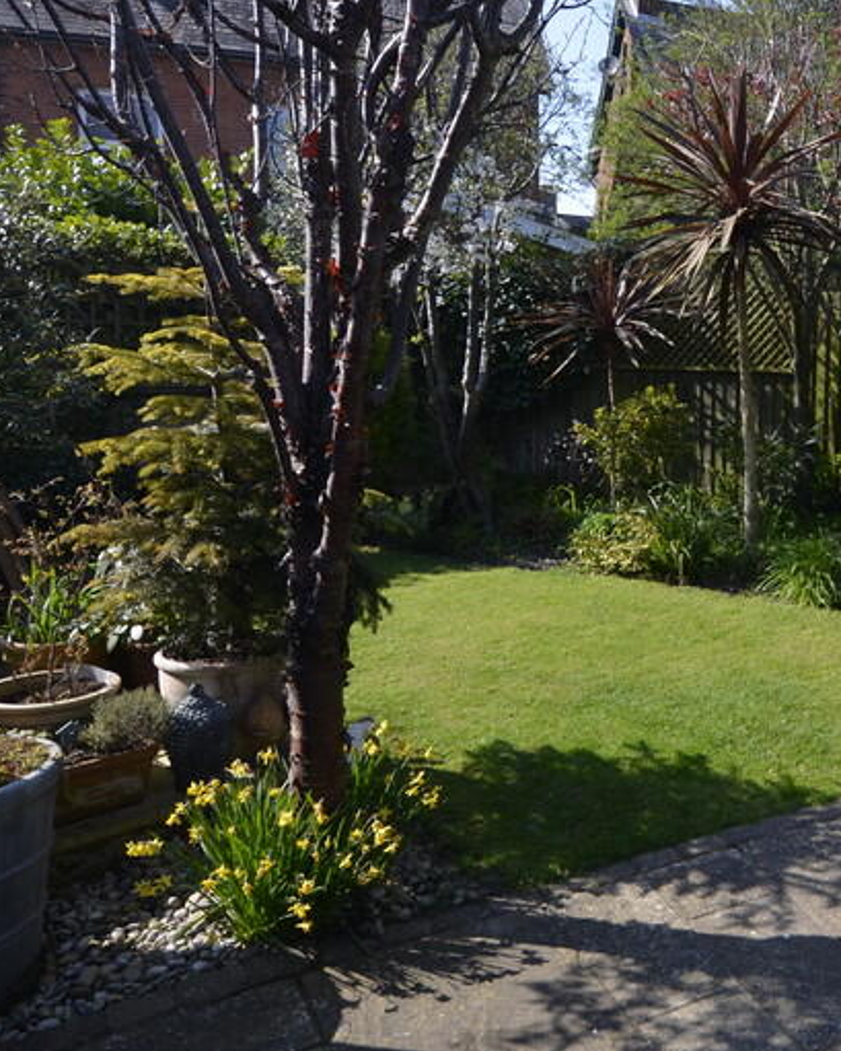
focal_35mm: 31
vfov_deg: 57.1
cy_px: 463
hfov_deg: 42.7
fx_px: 962
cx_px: 779
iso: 200
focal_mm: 11
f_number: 8
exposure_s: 1/250
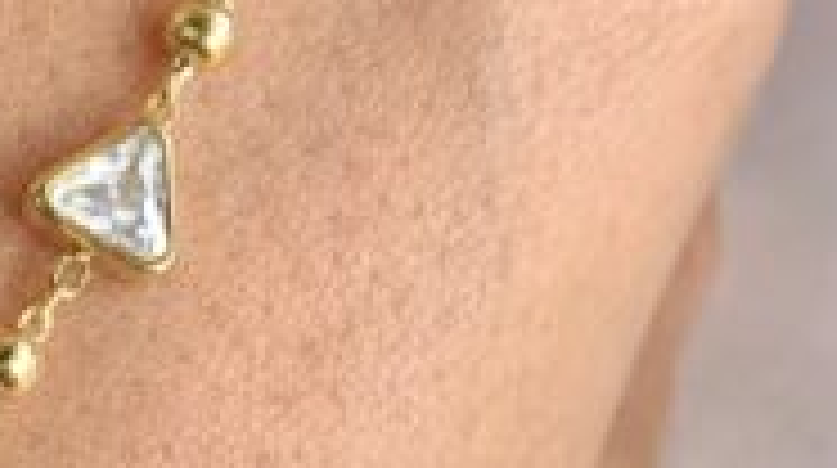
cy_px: 684
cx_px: -108
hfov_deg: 17.0
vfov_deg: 9.6
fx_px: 2704
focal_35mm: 122
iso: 50
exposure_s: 1/100
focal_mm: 4.25
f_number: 1.8
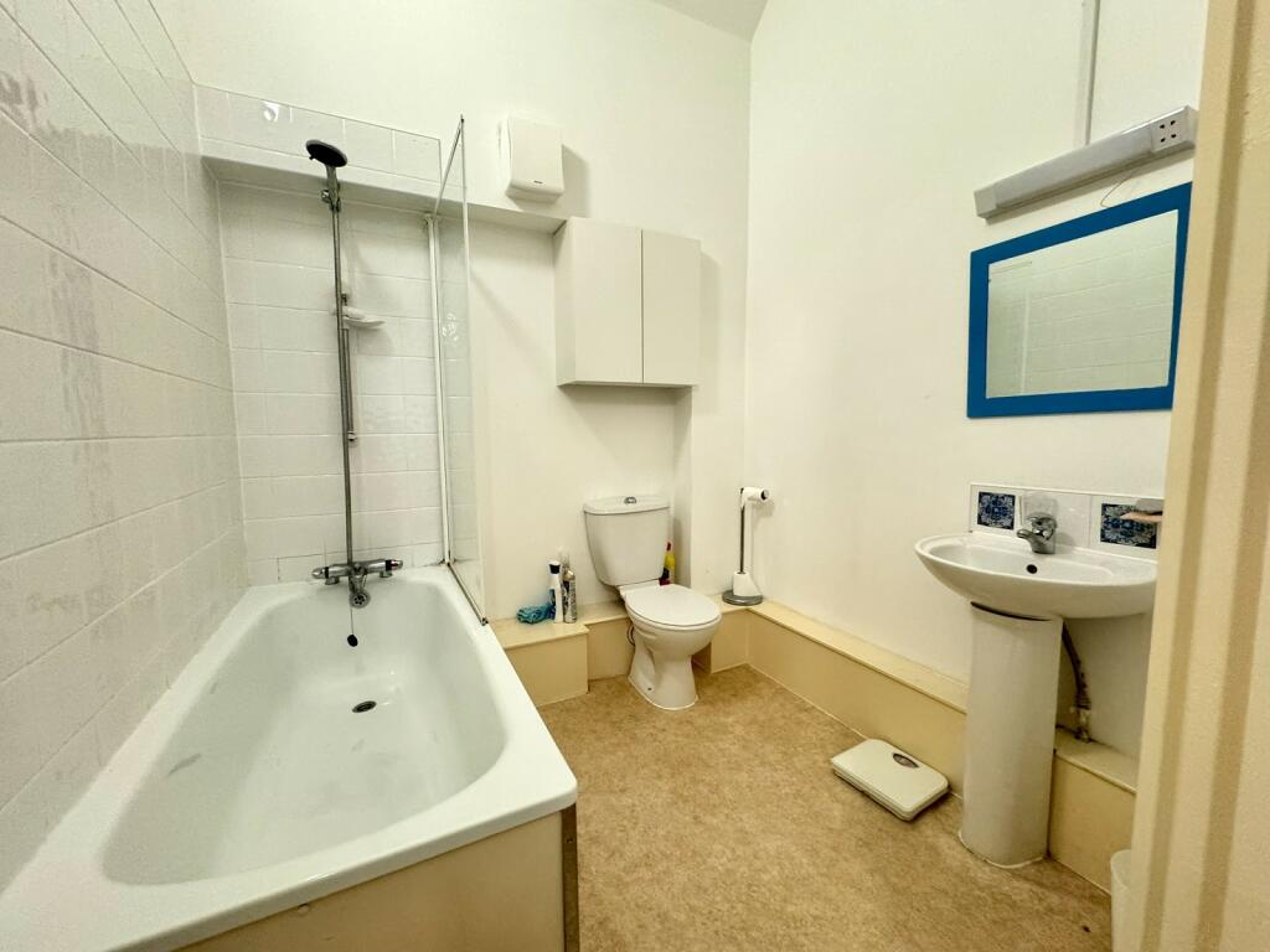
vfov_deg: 85.7
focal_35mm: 14
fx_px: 514
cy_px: 476
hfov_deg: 102.1
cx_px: 635
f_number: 2.2
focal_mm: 2.22
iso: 500
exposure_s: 1/50
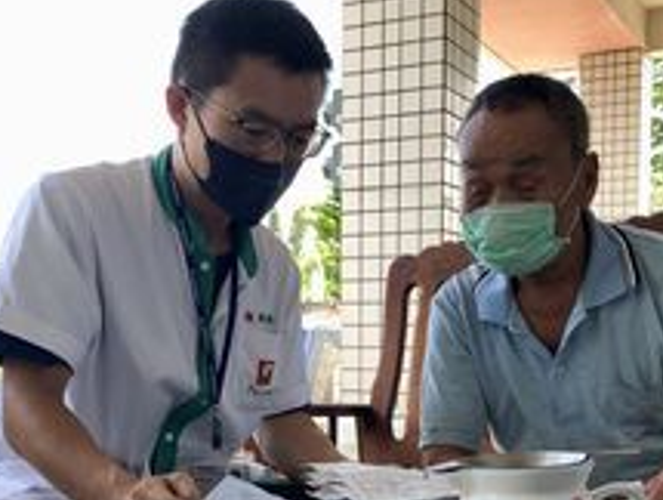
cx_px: 299
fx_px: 998
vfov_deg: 27.4
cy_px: 423
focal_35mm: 52
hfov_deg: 36.7
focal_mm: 4
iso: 20
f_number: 1.8
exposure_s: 1/126
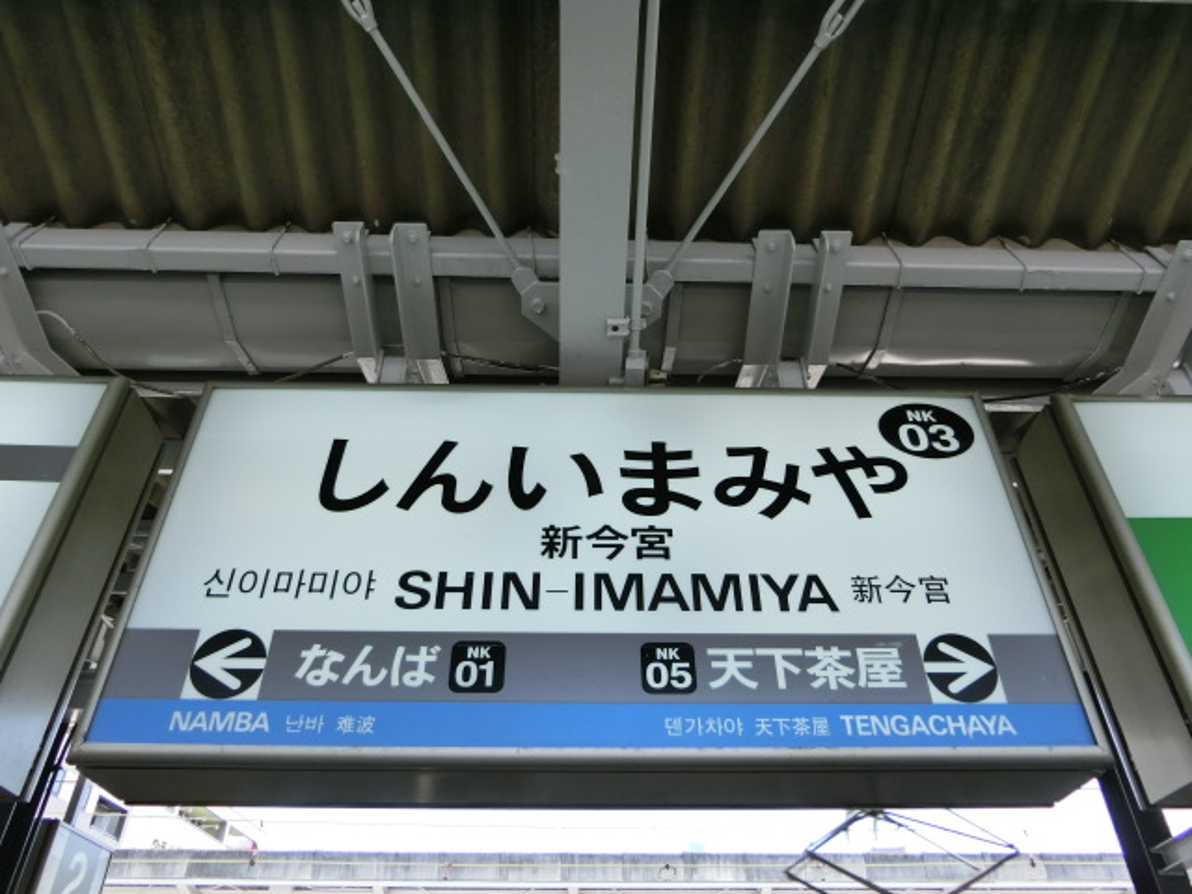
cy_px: 447
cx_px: 596
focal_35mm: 25
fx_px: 861
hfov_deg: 69.4
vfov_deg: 54.9
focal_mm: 4.5
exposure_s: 1/200
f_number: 3.5
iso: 80
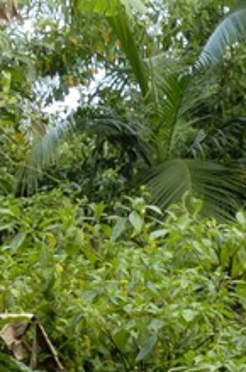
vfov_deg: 6.0
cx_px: 735
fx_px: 3162
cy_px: 1260
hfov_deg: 4.3
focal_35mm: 307
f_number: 22
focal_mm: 28
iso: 100
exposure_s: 1/1.25
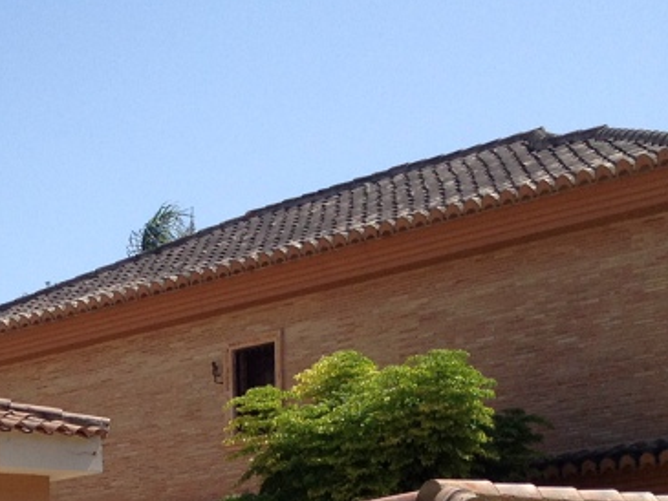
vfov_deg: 12.2
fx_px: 2220
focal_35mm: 115
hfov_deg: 16.7
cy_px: 799
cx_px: -16
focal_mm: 4.28
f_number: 2.4
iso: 50
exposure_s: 1/1672
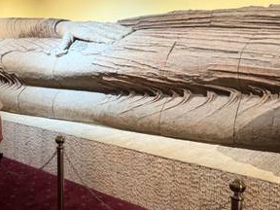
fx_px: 324
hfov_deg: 45.7
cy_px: 75
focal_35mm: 40
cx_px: 82
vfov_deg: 35.7
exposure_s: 1/60
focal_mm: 6.76
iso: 640
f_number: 1.78
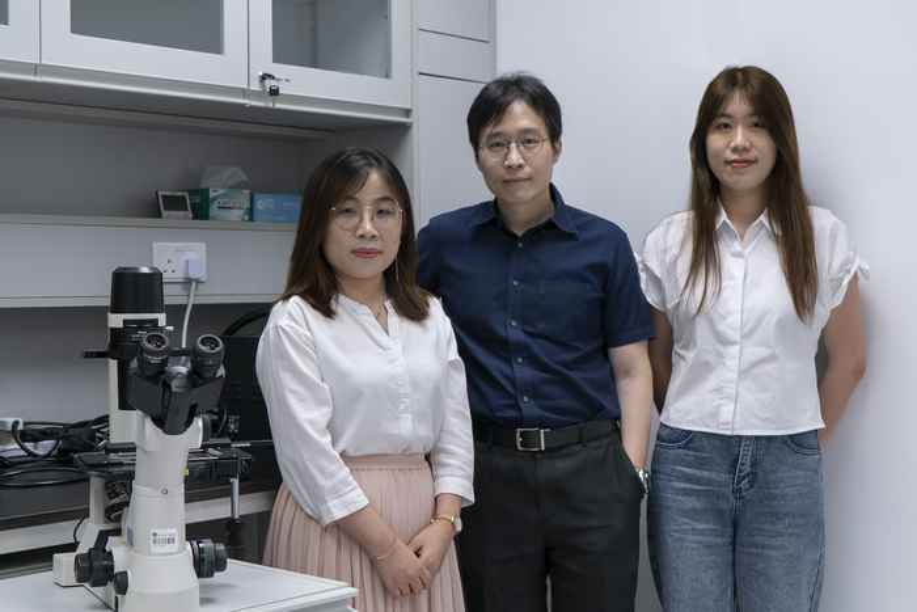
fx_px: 1299
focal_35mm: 51
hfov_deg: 38.9
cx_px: 458
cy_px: 306
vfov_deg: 26.5
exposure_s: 1/160
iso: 640
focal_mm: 34
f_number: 4.5
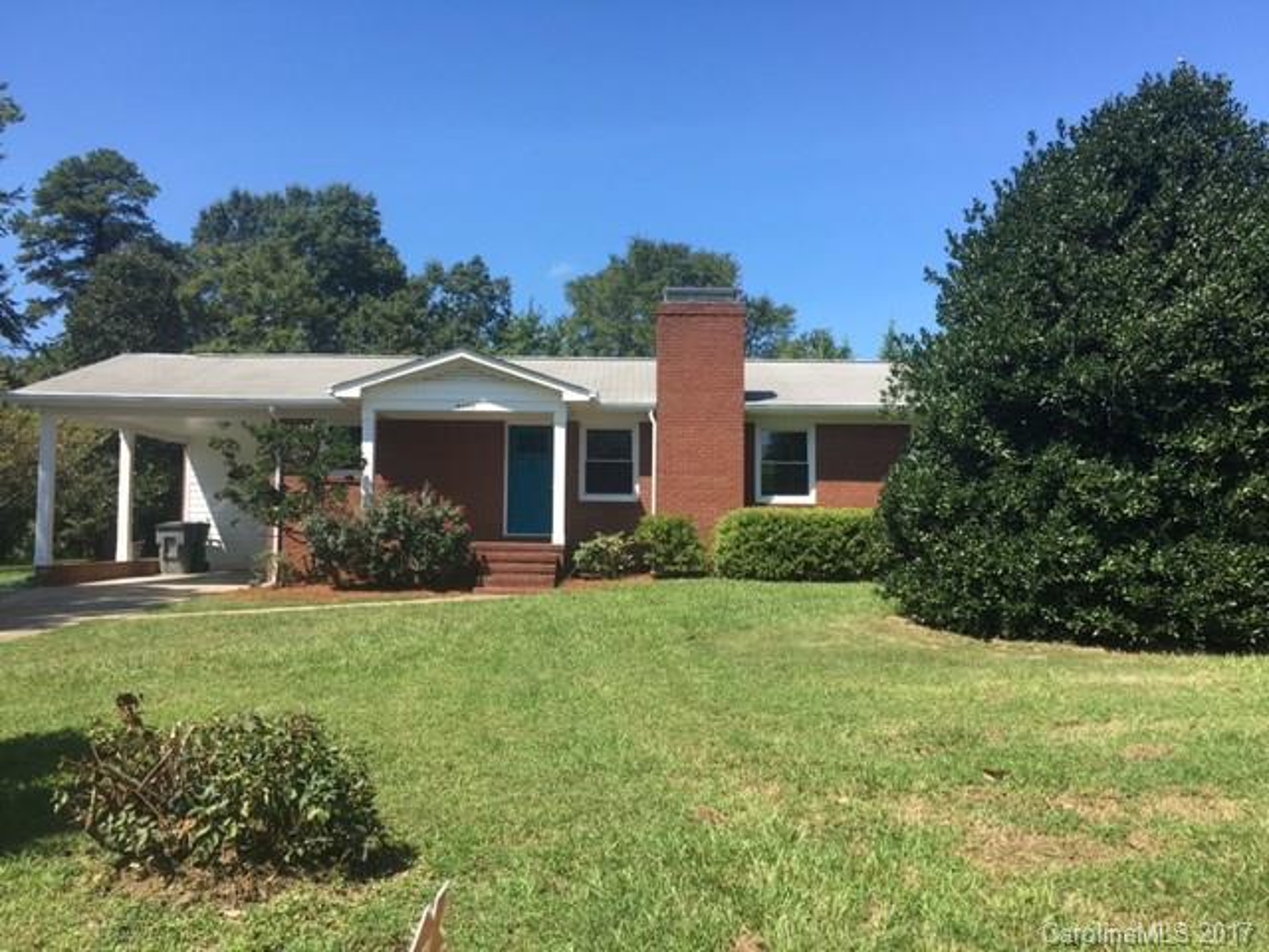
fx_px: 1063
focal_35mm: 29
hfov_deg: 61.7
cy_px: 476
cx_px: 634
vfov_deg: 48.2
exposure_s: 1/1166
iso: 25
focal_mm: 4.15
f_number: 2.2
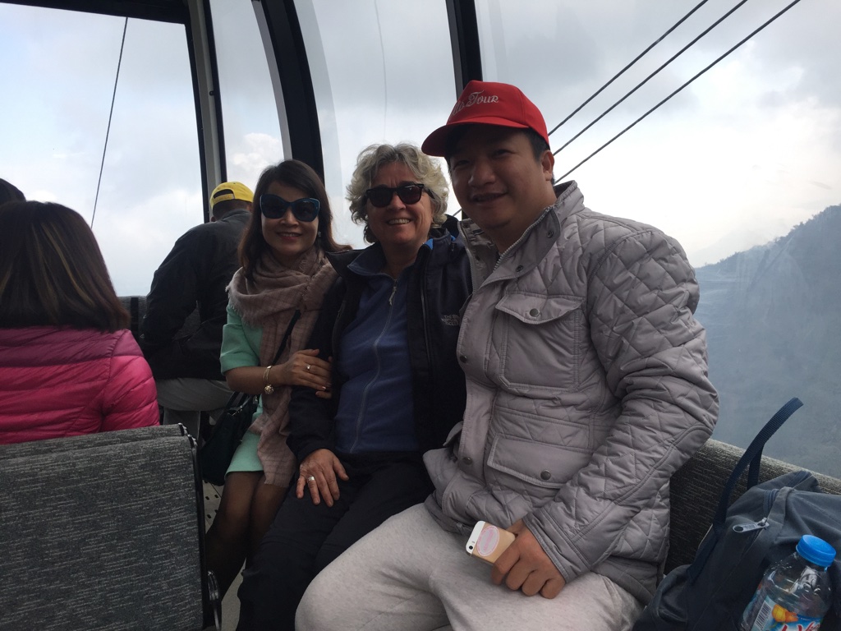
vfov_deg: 48.2
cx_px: 420
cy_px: 316
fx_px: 705
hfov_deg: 61.7
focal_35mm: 29
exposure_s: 1/403
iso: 32
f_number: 2.2
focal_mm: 4.15
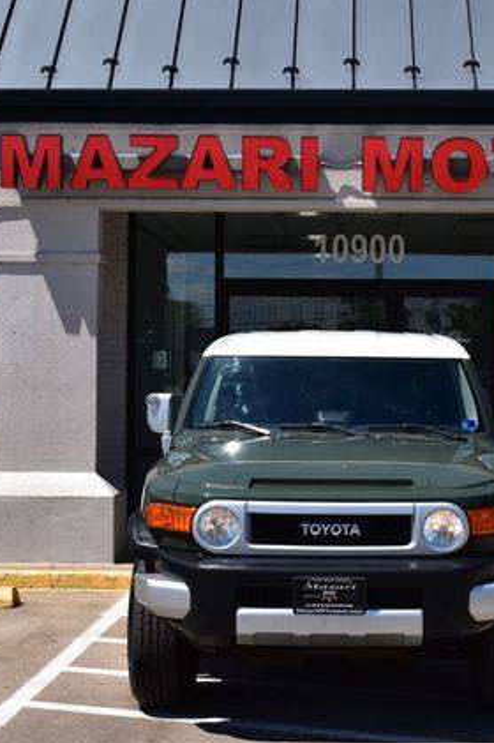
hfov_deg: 18.5
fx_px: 1505
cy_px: 371
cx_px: 369
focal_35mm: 73
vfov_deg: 27.7
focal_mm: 32
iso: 280
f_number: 11
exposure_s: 1/500
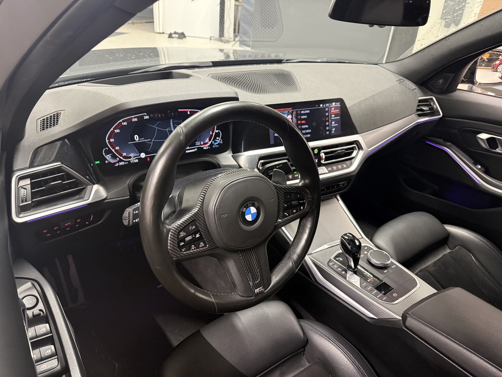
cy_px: 188
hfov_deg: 71.6
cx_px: 251
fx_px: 348
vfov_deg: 56.8
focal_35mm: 24
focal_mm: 6.76
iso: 640
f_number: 1.78
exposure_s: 1/60
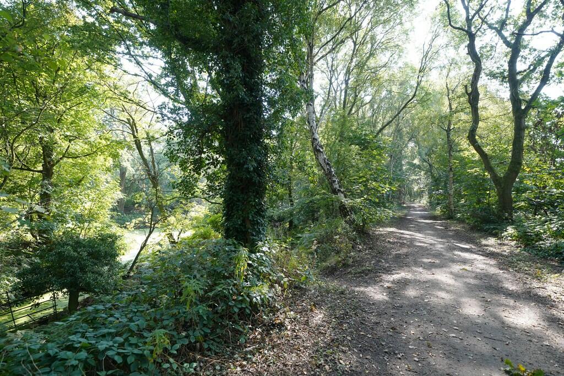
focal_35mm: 17
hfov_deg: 93.3
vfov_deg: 70.5
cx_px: 282
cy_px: 188
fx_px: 266
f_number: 4
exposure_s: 1/160
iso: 400
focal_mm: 17
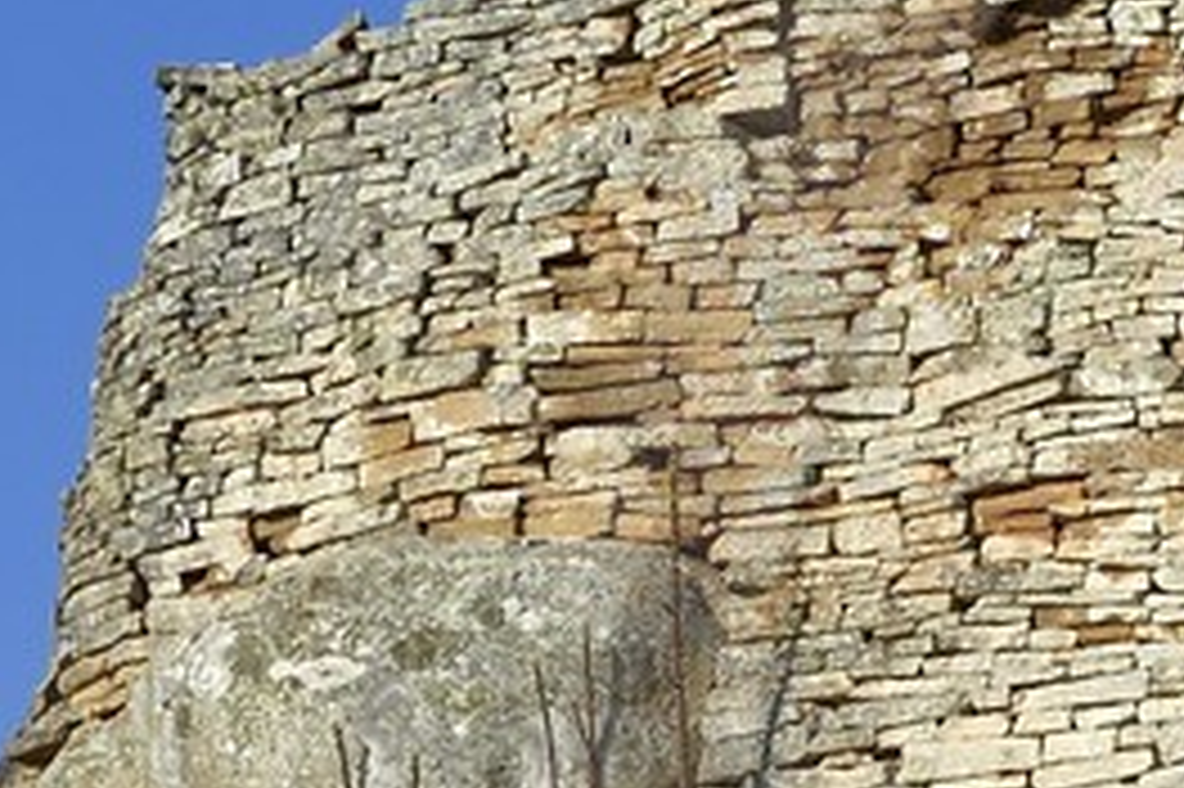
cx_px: 2400
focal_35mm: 243
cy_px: 905
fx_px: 7987
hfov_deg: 8.1
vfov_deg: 5.6
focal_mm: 40
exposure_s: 1/250
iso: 200
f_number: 11
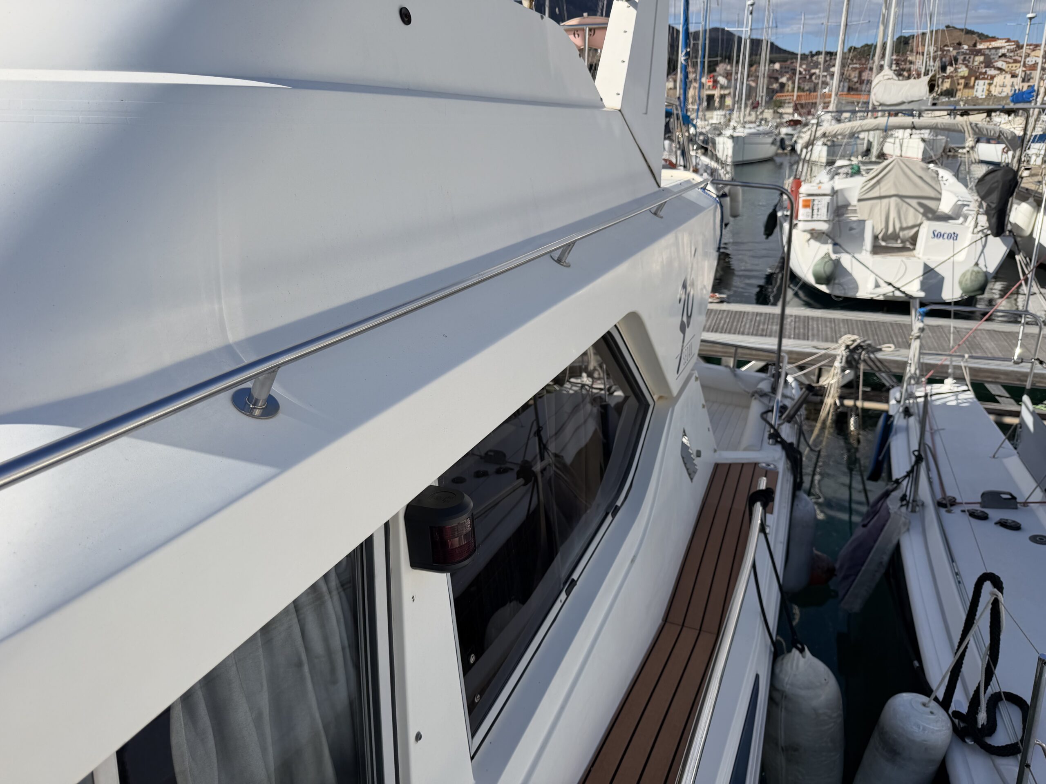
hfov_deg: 71.6
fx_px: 725
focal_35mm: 24
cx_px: 523
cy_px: 392
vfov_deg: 56.8
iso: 80
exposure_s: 1/5319
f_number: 1.78
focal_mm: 6.76
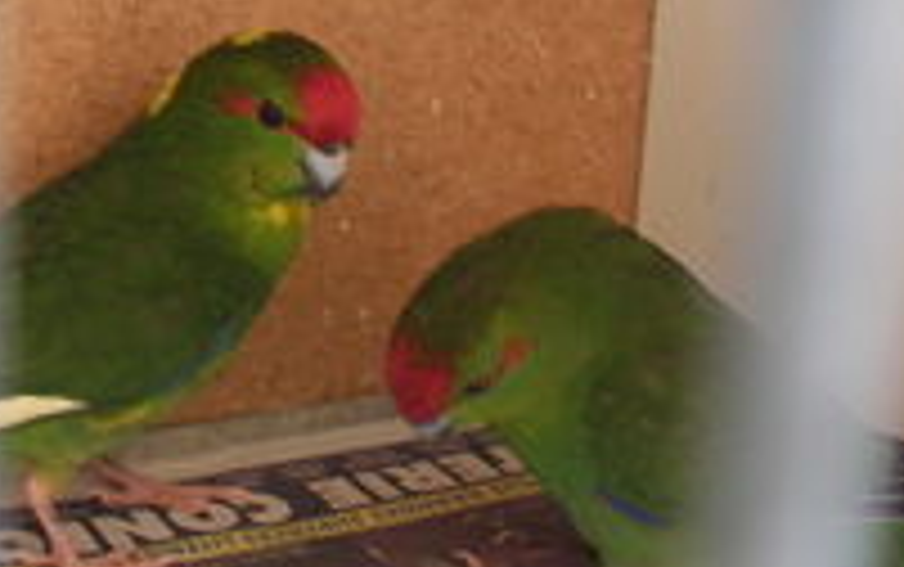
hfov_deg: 26.7
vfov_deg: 16.9
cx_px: 216
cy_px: 18
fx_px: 1874
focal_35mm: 76
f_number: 3.5
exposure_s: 1/20
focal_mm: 6.3
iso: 160
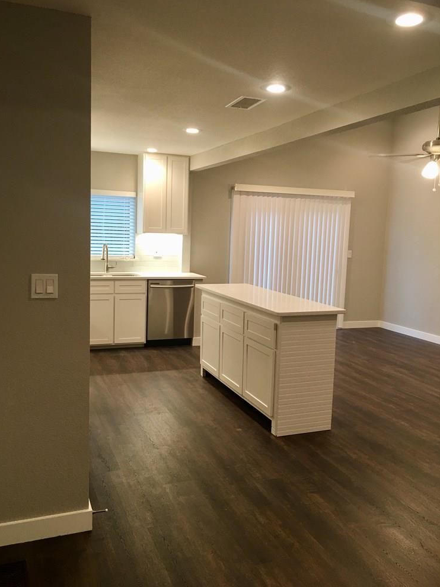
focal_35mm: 30
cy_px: 293
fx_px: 509
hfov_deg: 46.8
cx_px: 215
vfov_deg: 60.0
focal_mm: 4.15
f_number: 2.2
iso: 32
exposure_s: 1/15
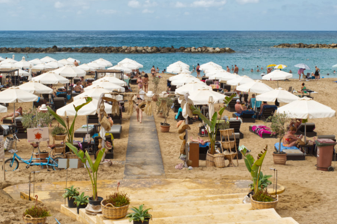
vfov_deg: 25.7
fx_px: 492
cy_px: 104
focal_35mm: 53
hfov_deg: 37.8
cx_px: 154
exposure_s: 1/500
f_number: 11
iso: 280
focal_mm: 31
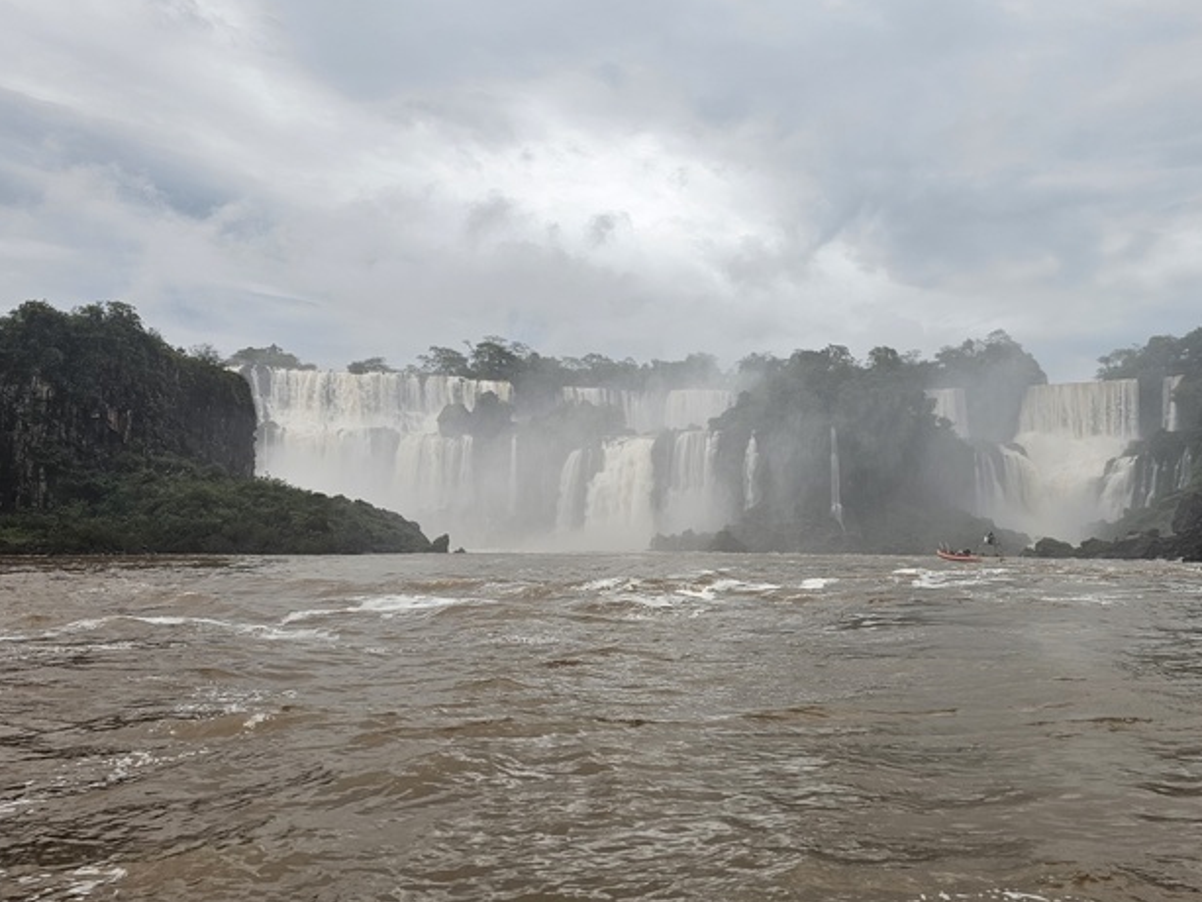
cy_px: 508
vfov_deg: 46.7
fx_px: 1042
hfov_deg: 59.8
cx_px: 673
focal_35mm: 30
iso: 64
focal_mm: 6.3
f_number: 1.7
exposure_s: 1/207
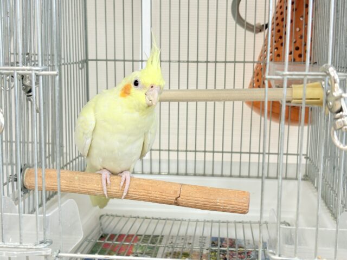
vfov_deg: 28.0
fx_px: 521
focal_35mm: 52
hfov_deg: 36.8
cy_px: 130
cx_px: 174
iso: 80
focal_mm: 5.96
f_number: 1.6
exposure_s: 1/50
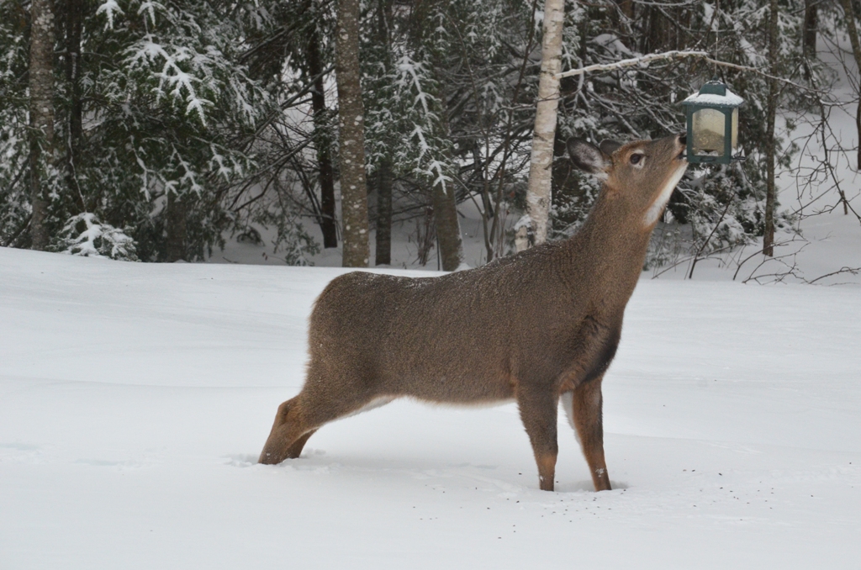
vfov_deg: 7.6
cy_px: 285
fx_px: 4296
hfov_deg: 11.4
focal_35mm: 180
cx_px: 430
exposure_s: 1/400
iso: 1600
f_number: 10
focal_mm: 120
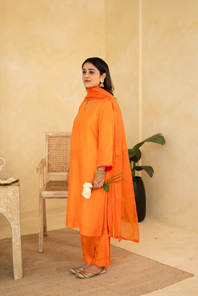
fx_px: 412
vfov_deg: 39.6
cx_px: 99
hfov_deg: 27.0
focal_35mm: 50
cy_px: 148
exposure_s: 1/250
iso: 640
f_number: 4.5
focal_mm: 50
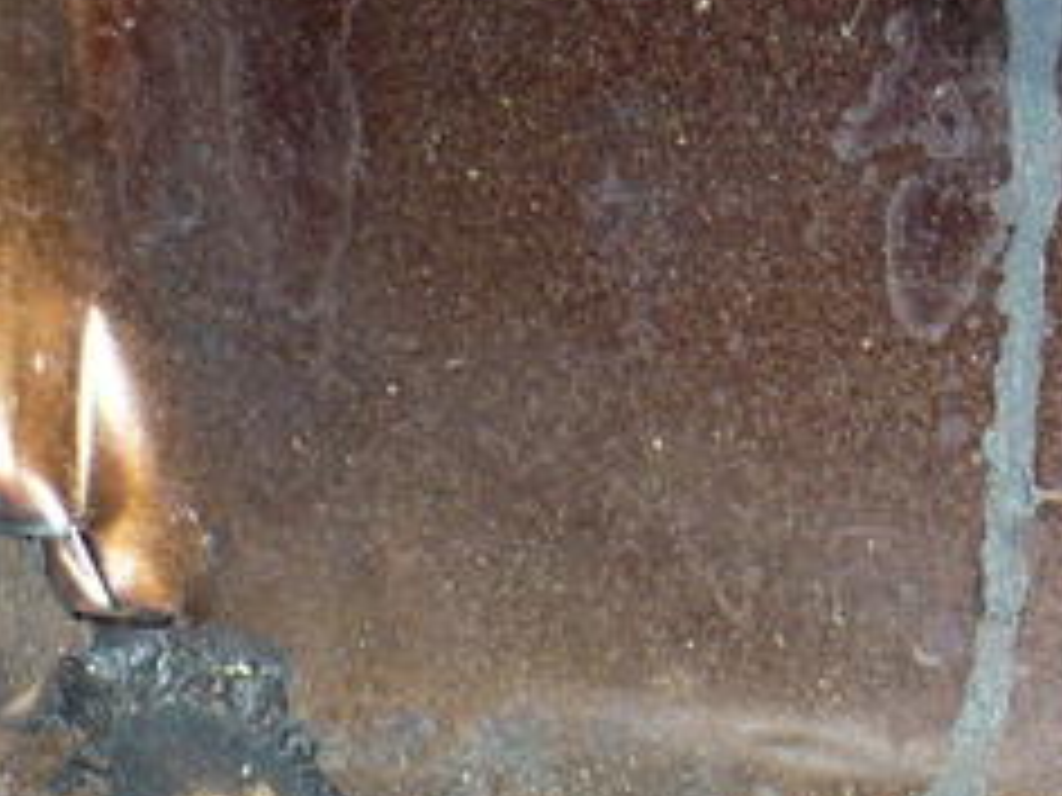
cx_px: 1440
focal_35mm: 141
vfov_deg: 10.4
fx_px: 4326
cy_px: -137
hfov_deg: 13.4
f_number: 2.8
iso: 100
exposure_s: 1/30
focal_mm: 6.1
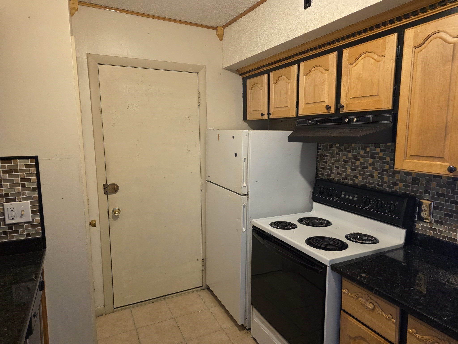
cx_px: 229
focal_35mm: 23
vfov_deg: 58.9
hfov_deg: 73.9
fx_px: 304
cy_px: 172
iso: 500
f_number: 1.7
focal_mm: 6.25
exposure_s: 1/120
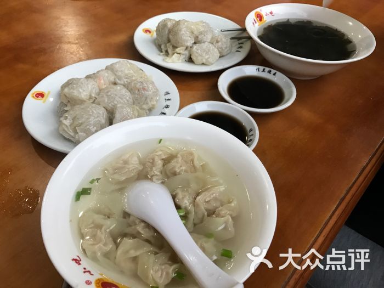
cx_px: 192
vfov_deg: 49.7
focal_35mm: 28
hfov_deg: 63.4
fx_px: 311
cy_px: 144
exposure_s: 1/17
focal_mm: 3.99
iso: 40
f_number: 1.8
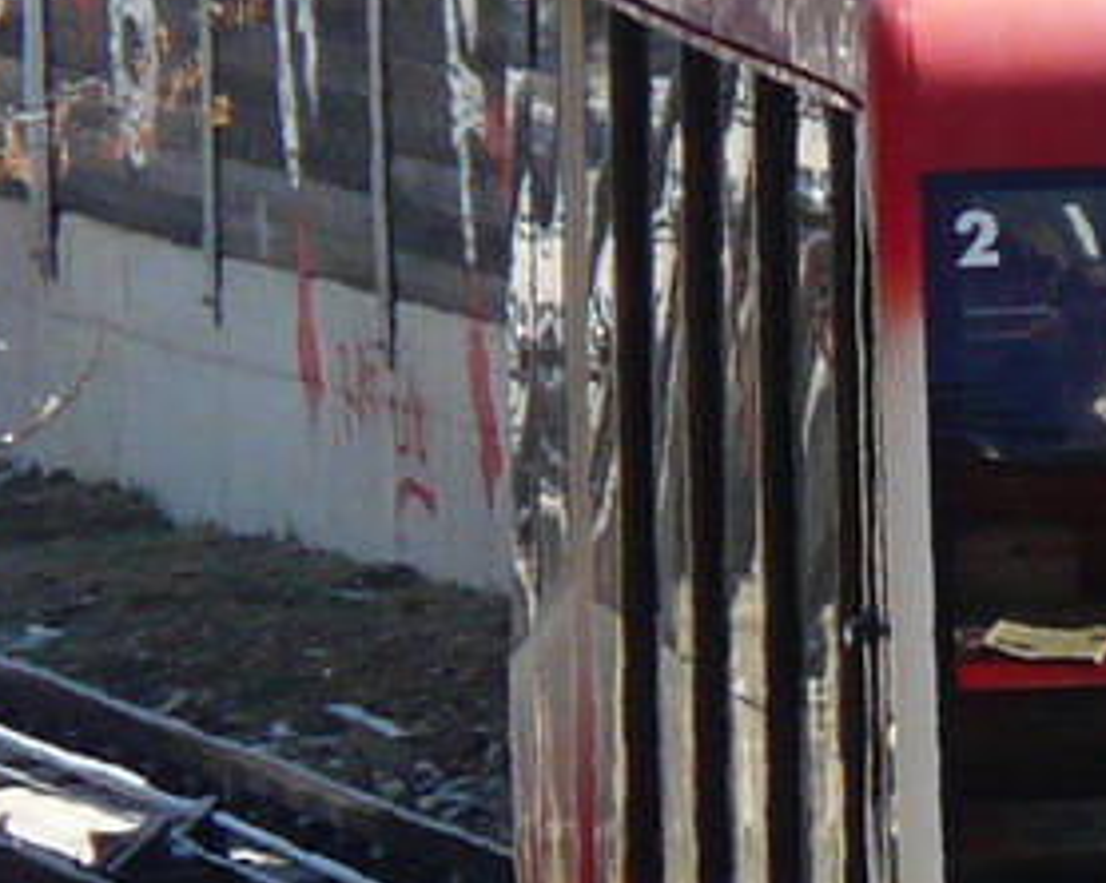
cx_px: 1428
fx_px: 40201
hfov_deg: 1.6
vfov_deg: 1.3
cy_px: 825
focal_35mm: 1229
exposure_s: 1/250
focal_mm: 57.4
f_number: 5.6
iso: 100
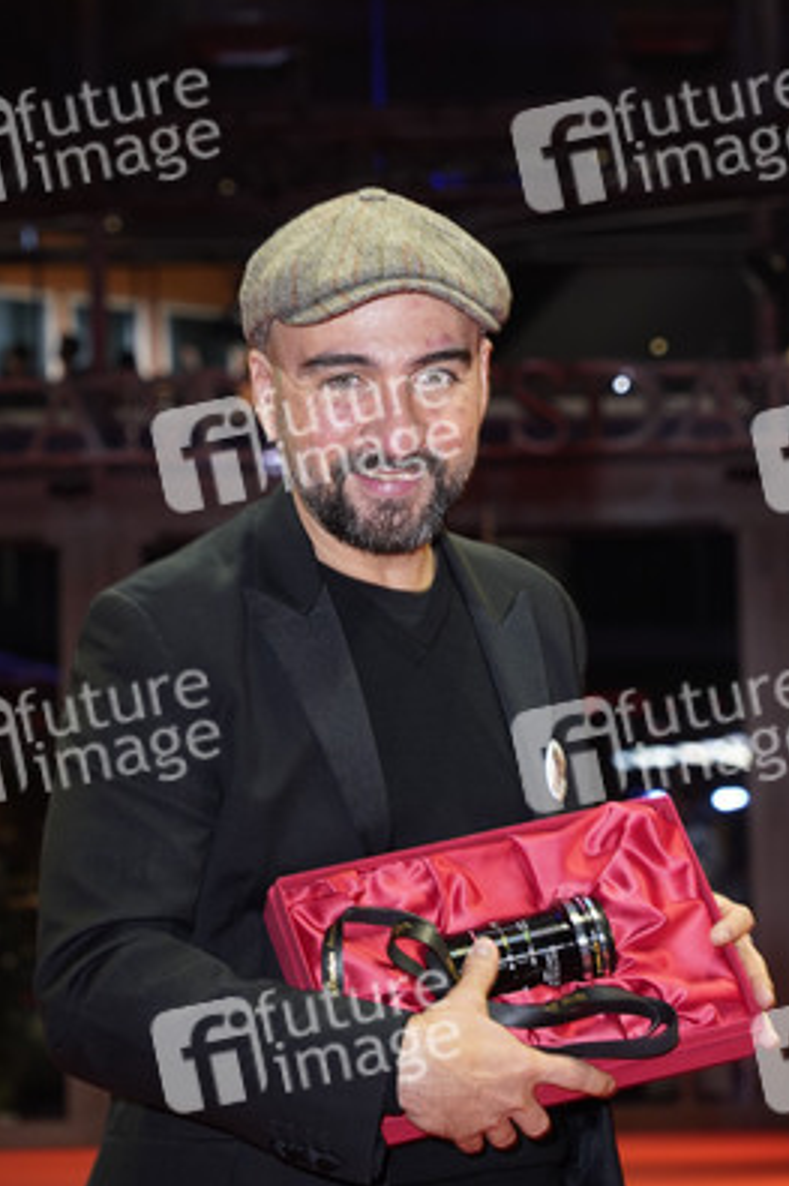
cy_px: 591
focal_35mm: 81
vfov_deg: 25.1
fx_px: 2665
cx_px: 393
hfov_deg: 16.8
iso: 1250
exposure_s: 1/160
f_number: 5.6
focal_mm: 80
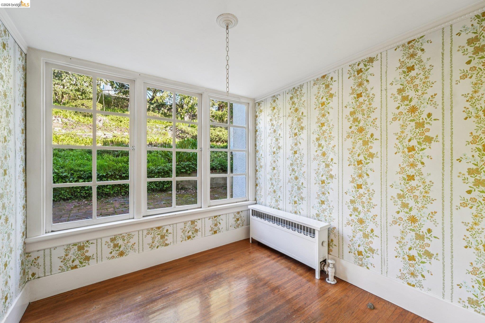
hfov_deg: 104.3
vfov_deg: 81.2
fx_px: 189
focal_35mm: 14
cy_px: 162
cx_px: 242
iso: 640
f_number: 9
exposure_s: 1/15
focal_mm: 14
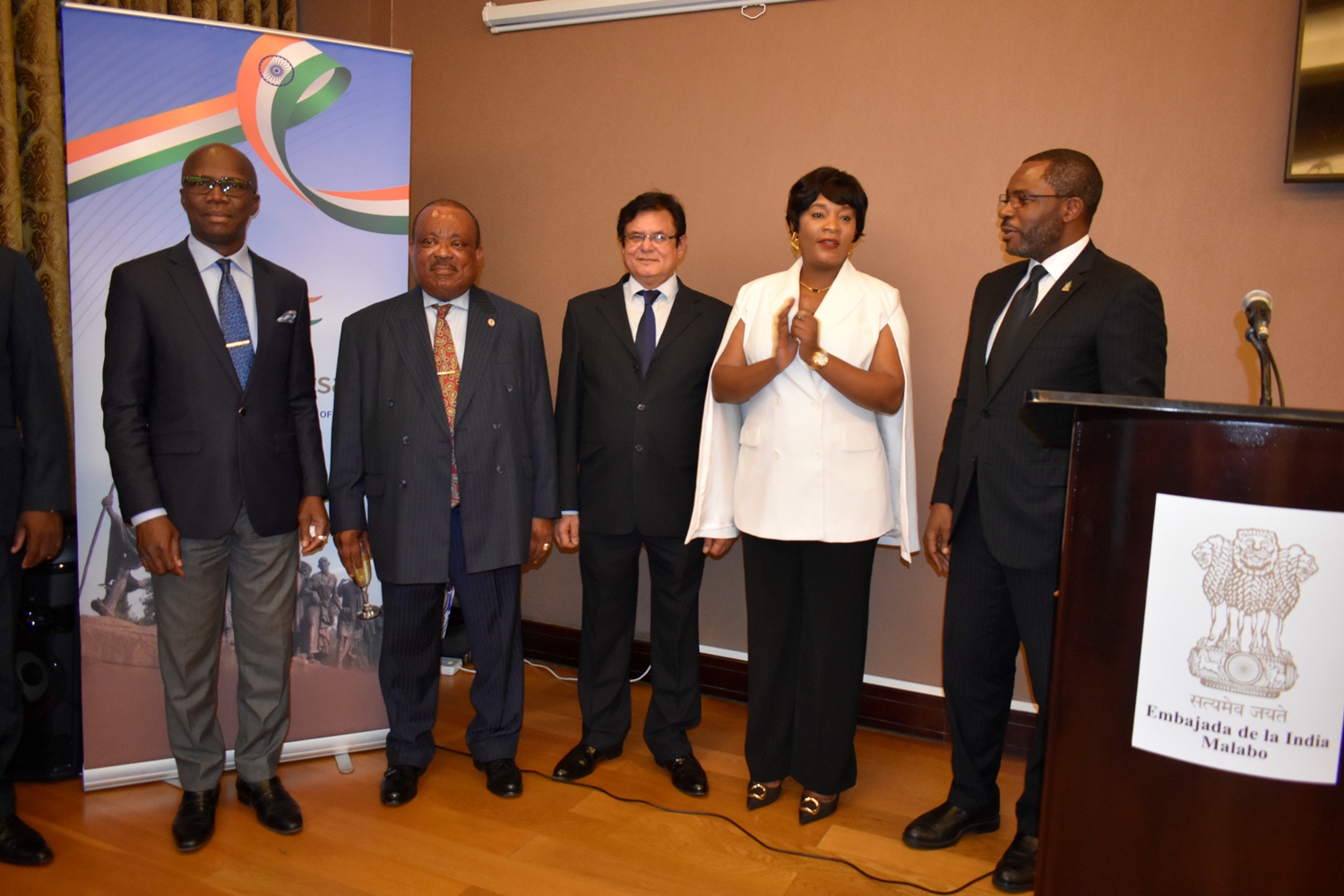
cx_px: 672
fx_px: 1008
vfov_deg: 47.9
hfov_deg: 67.4
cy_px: 448
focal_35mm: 27
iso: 2000
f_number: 3.5
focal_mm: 18
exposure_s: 1/60
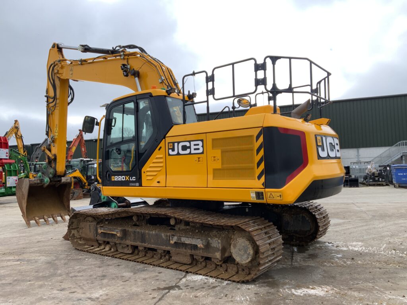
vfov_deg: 48.2
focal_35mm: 29
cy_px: 152
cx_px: 204
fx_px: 341
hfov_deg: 61.7
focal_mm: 3
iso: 16
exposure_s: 1/331
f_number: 1.8
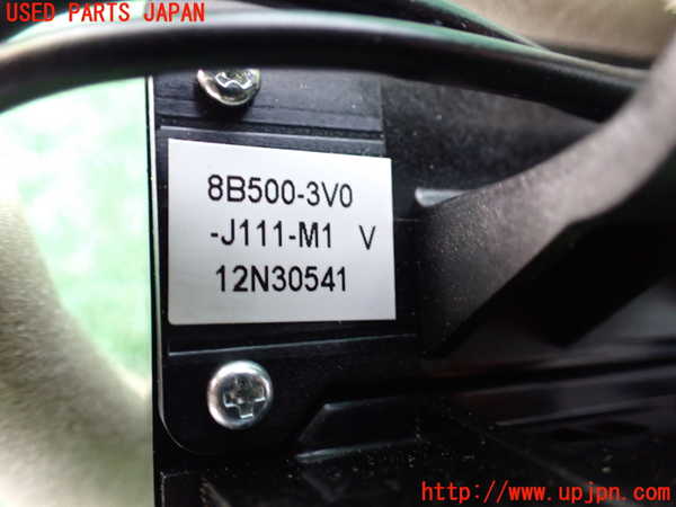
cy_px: 254
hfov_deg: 60.0
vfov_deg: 46.8
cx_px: 338
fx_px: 586
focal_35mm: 30
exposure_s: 1/30
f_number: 2.3
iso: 800
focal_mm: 5.4
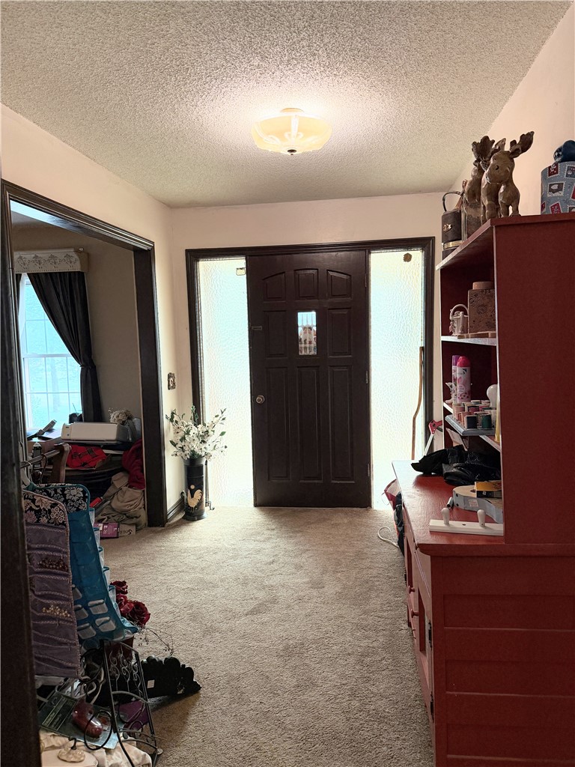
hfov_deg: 56.8
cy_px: 384
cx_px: 288
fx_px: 532
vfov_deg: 71.6
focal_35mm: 24
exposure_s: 1/60
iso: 250
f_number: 1.78
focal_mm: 6.76
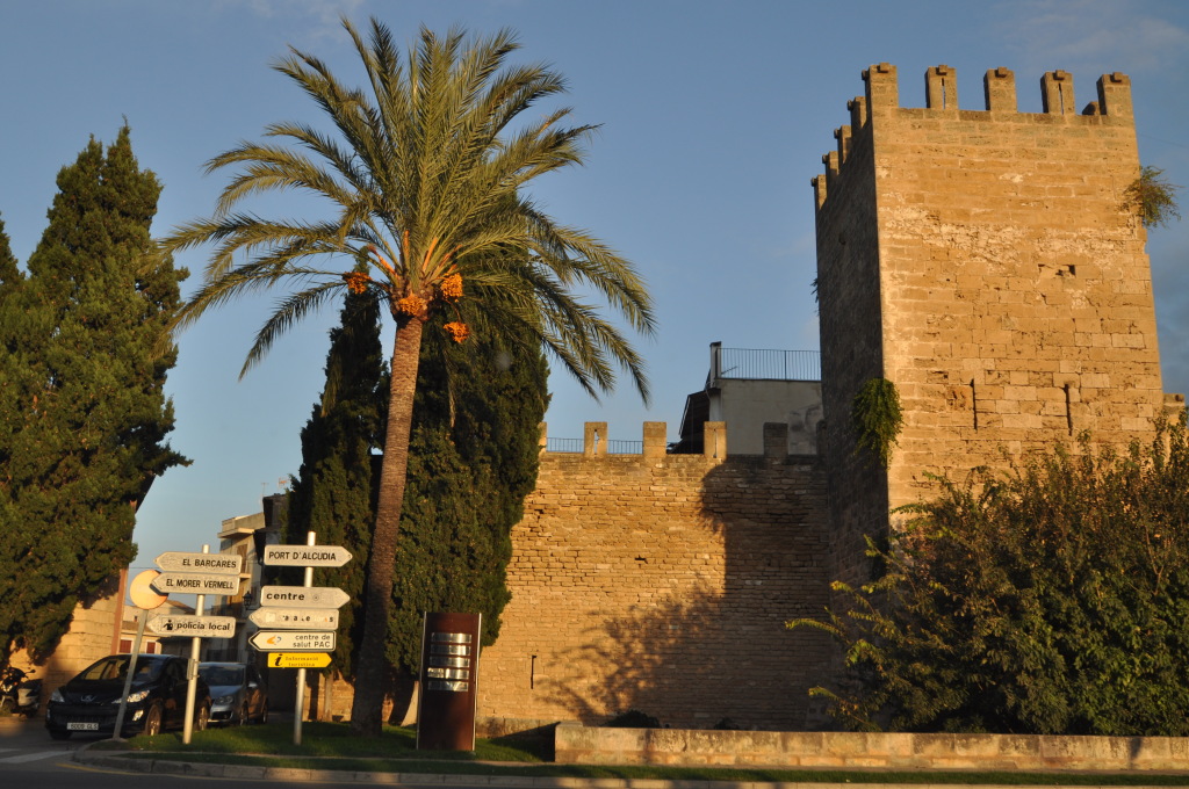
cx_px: 594
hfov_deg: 53.2
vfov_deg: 36.8
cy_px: 394
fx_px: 1187
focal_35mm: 36
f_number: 7.1
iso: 200
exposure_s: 1/200
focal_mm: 24
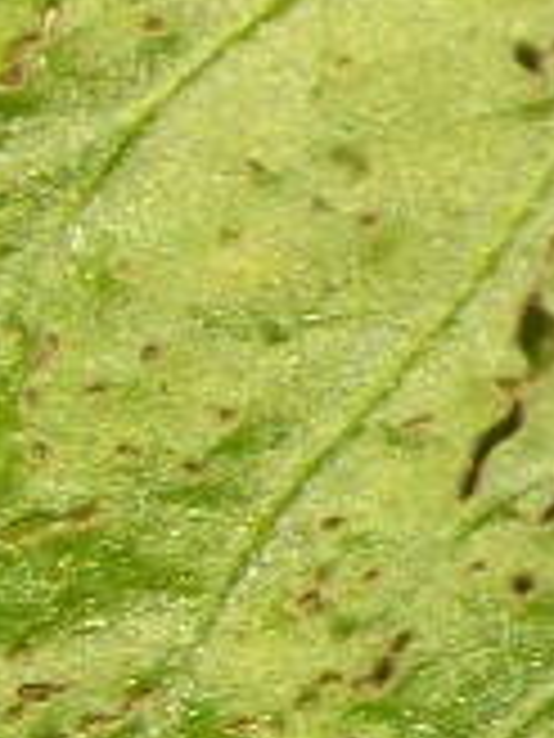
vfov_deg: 9.3
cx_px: 2076
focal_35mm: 209
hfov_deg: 6.1
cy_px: -288
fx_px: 4460
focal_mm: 5.7
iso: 64
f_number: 8.8
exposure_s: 1/100
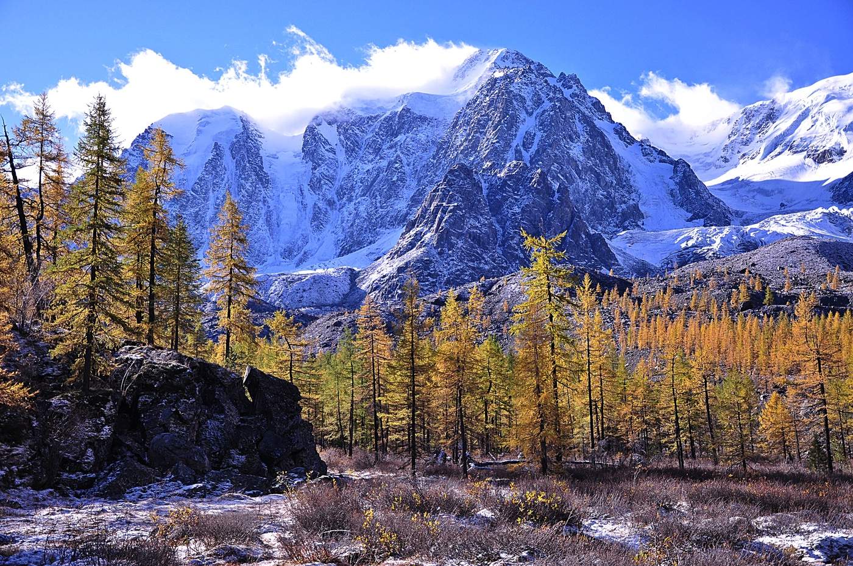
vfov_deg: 31.8
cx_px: 426
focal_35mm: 42
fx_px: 994
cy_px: 283
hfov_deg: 46.4
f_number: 5.6
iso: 400
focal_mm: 28
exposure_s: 1/1600
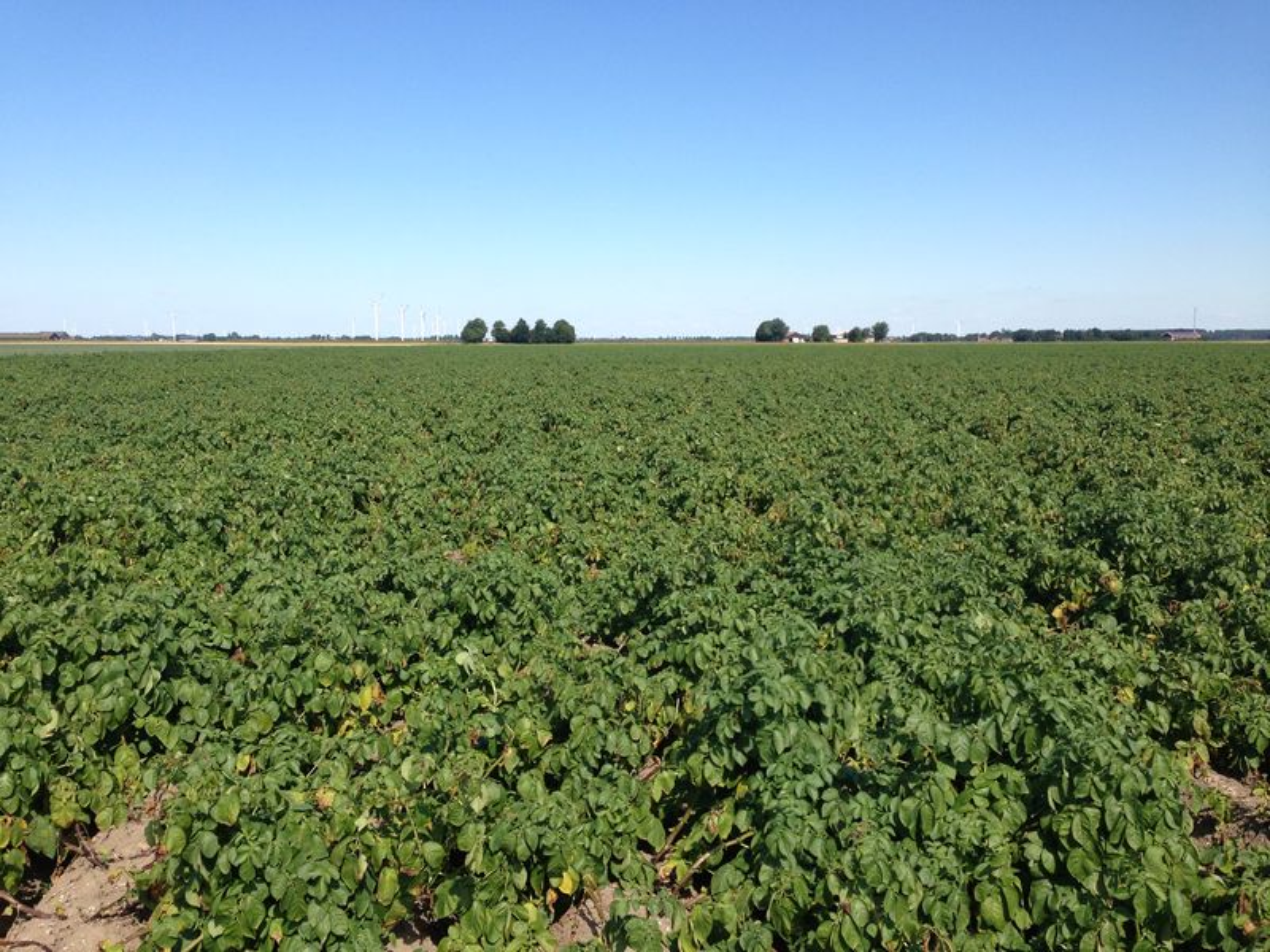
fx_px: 1211
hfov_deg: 55.4
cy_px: 476
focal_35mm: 33
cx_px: 635
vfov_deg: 42.9
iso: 50
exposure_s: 1/1106
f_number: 2.4
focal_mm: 4.13
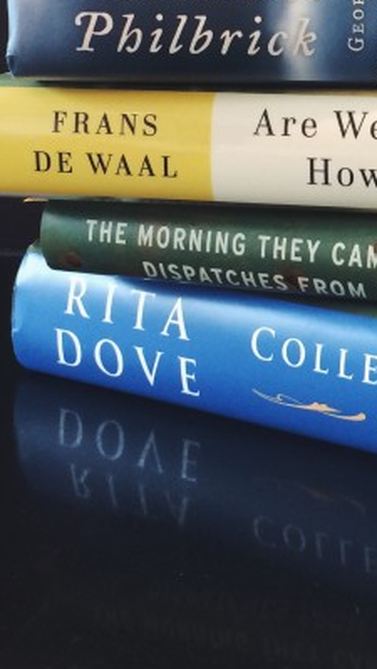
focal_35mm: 81
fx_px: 1437
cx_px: 385
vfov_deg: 25.6
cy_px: 101
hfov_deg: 14.7
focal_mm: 4.15
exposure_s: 1/30
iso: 100
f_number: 2.2
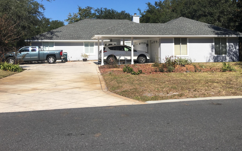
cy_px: 48
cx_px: 129
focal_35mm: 35
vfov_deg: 35.9
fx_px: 231
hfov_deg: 55.3
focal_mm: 4.15
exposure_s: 1/2481
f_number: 2.2
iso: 25
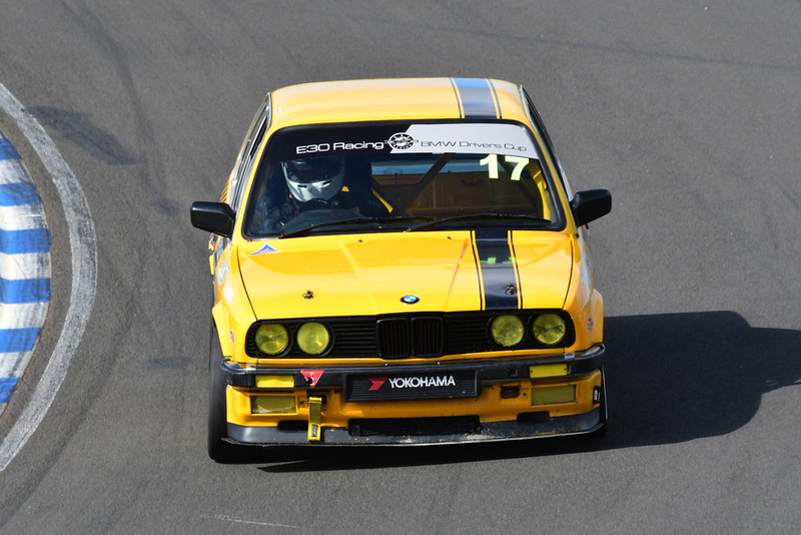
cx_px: 400
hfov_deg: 2.7
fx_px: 16693
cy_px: 268
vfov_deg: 1.8
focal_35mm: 750
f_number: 11
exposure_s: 1/640
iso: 640
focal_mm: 500
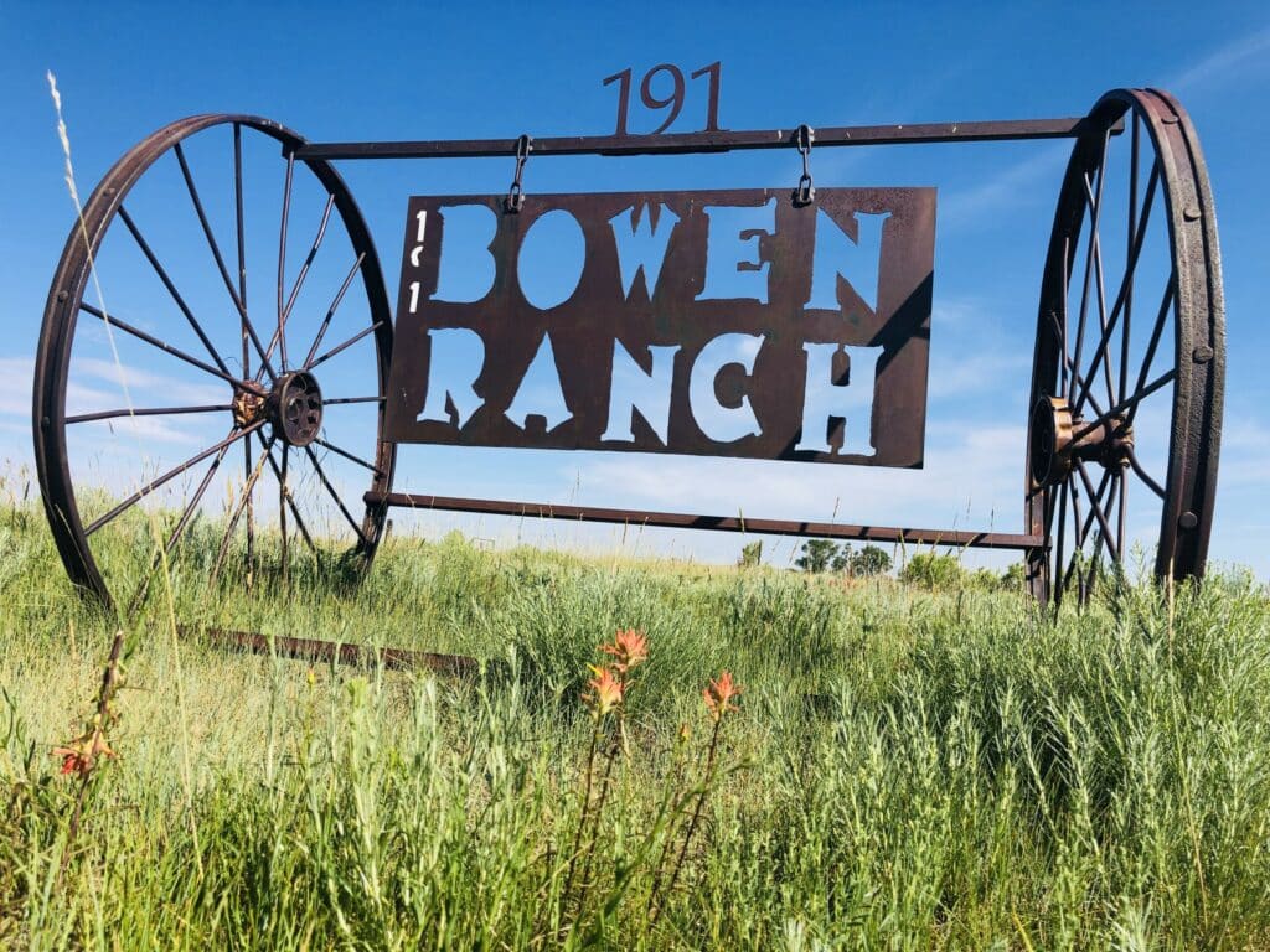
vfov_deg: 49.7
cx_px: 635
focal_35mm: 28
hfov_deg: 63.4
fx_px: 1027
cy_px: 476
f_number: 1.8
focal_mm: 3.99
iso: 20
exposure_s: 1/2088
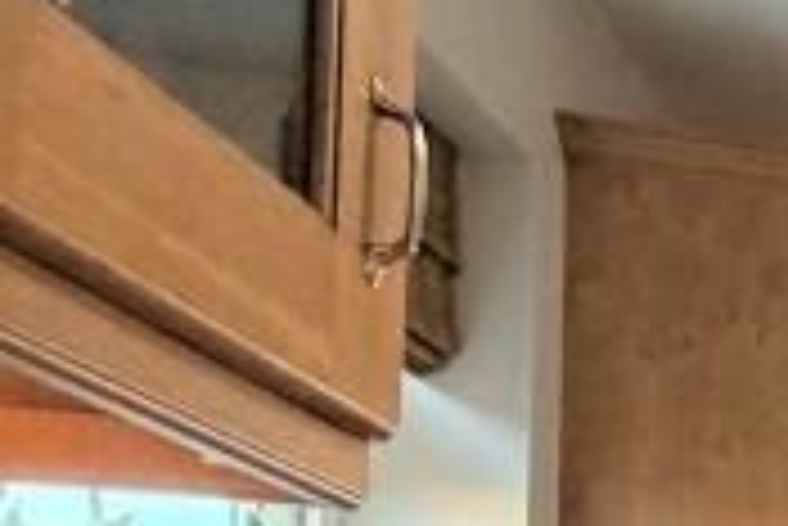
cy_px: 899
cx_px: 2017
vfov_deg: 14.5
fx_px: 1862
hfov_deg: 13.9
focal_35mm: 85
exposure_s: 1/50
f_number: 2.2
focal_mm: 2.22
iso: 320
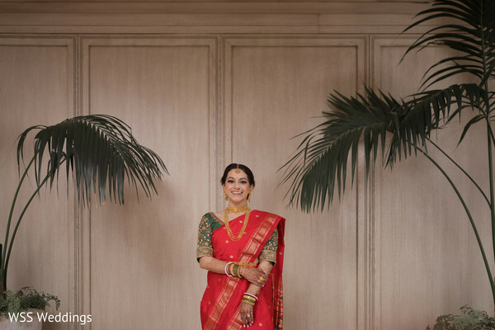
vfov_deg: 37.9
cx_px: 248
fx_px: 481
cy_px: 165
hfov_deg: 54.4
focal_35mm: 35
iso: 125
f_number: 1.4
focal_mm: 35
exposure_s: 1/160
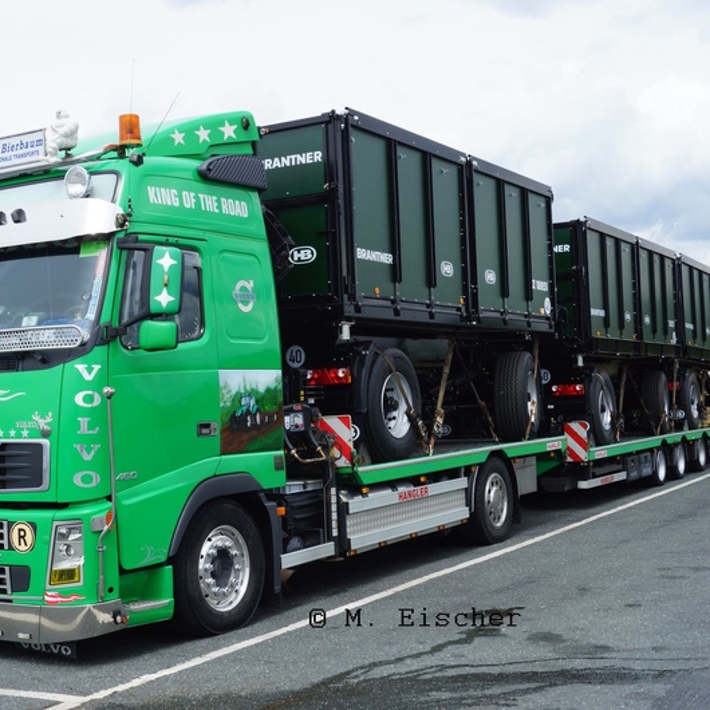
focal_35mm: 50
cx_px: 289
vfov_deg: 34.0
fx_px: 1160
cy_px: 354
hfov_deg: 33.9
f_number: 13
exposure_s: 1/125
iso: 100
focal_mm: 26
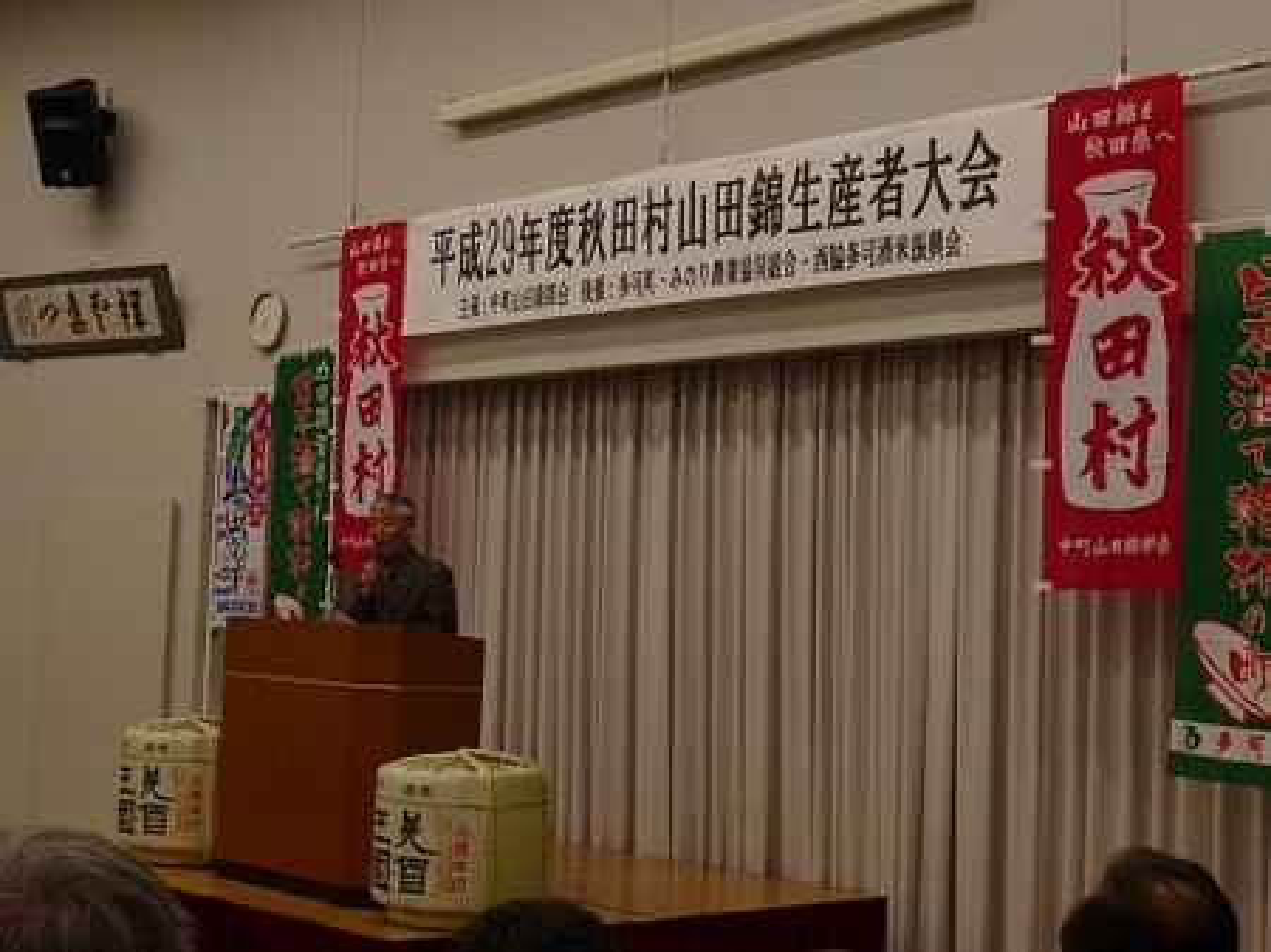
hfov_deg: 32.2
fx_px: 2202
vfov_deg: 24.4
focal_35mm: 60
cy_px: 476
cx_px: 636
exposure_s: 1/60
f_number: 4.3
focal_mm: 10.7
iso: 125
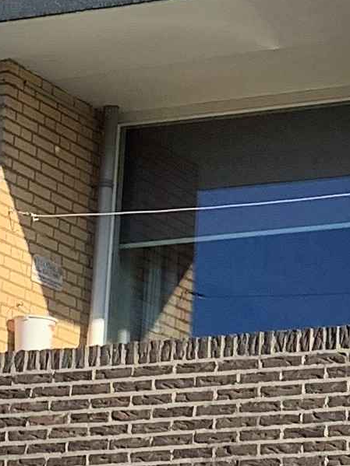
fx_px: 2279
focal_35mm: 169
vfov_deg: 11.7
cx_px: 461
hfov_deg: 8.6
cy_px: 219
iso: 25
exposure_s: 1/374
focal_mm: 3.3
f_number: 2.4
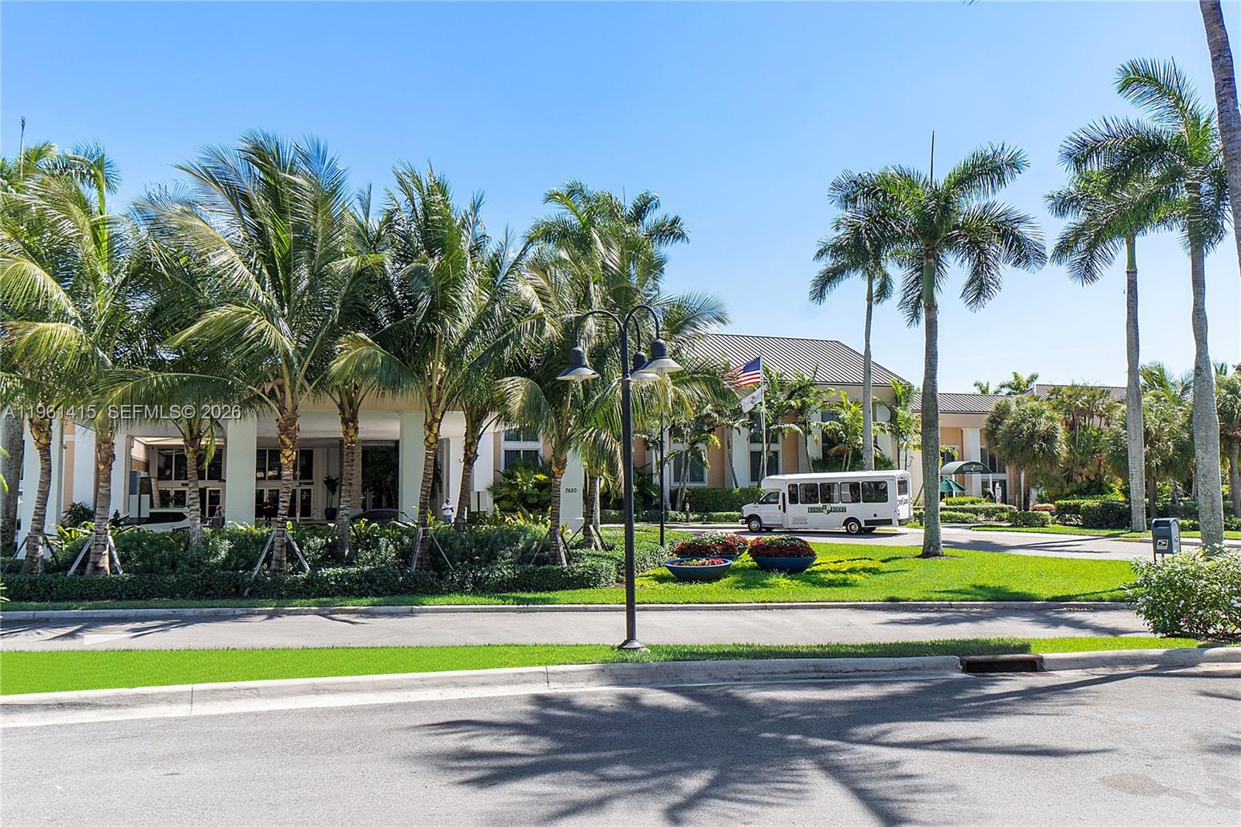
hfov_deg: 67.4
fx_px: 930
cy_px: 414
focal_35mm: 27
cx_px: 620
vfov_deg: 47.9
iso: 200
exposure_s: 1/250
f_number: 10
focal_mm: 18
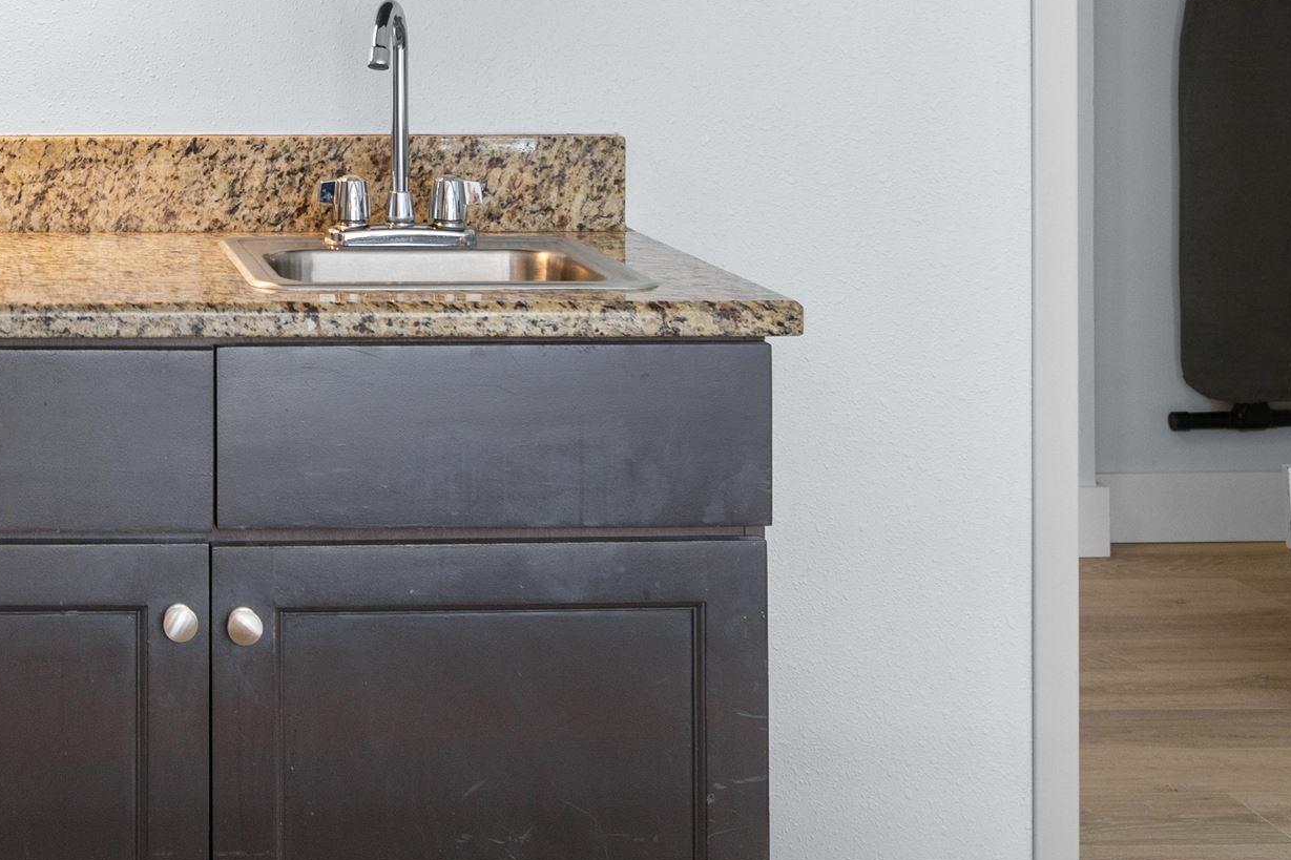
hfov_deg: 27.2
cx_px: 1
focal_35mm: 70
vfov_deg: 18.7
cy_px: -100
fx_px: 2510
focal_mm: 19
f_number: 5.6
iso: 100
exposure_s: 1.3
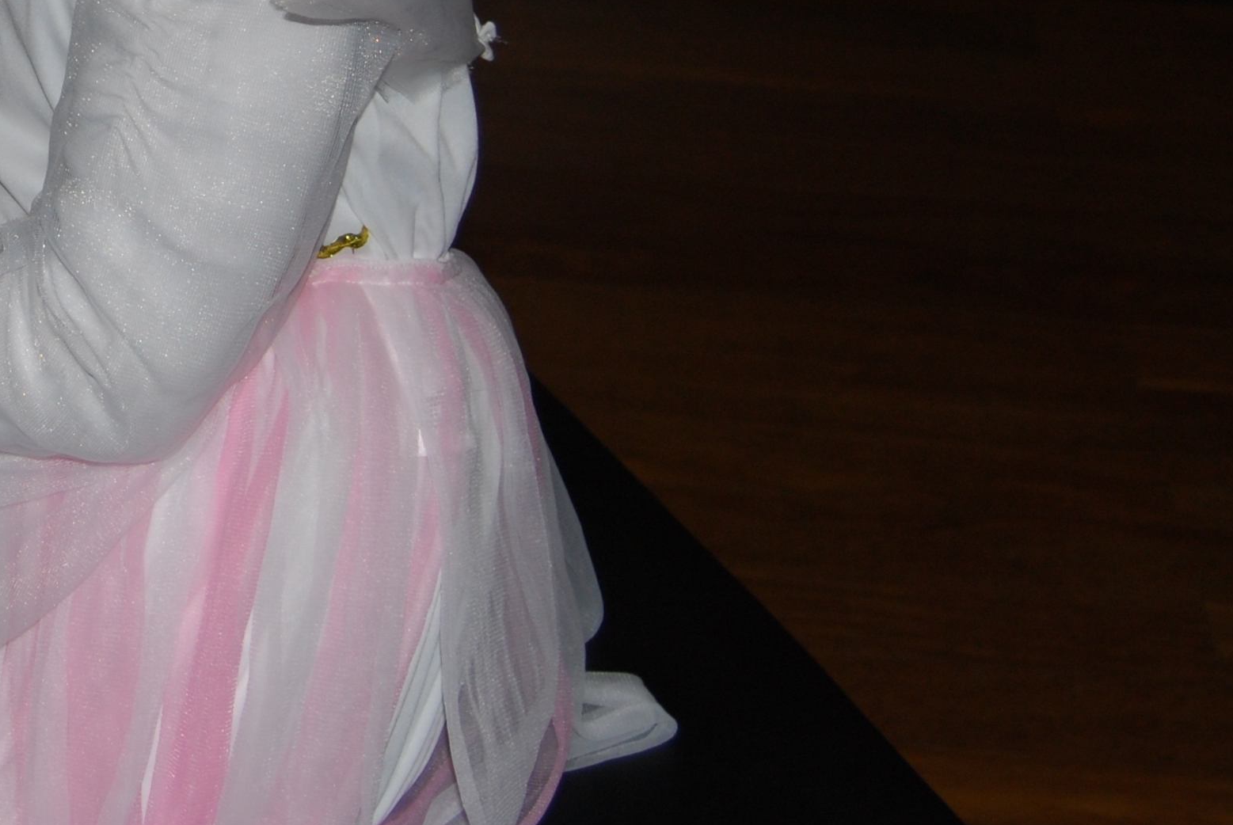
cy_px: -173
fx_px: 3326
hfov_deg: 20.0
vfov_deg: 13.7
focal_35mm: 97
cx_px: -130
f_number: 4.2
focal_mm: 26
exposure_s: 1/60
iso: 200
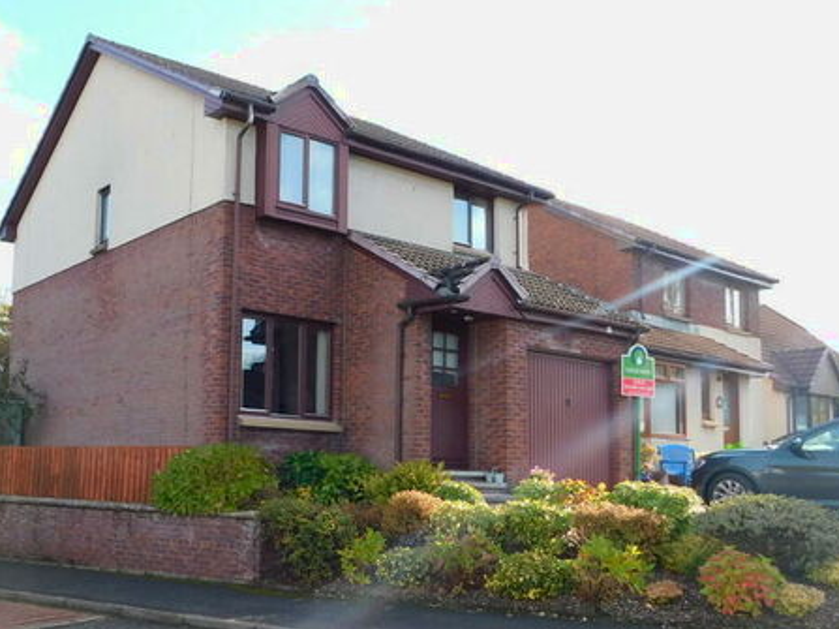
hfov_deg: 50.2
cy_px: 386
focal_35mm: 36
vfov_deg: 39.4
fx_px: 872
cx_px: 261
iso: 125
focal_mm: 4
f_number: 3
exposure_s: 1/400
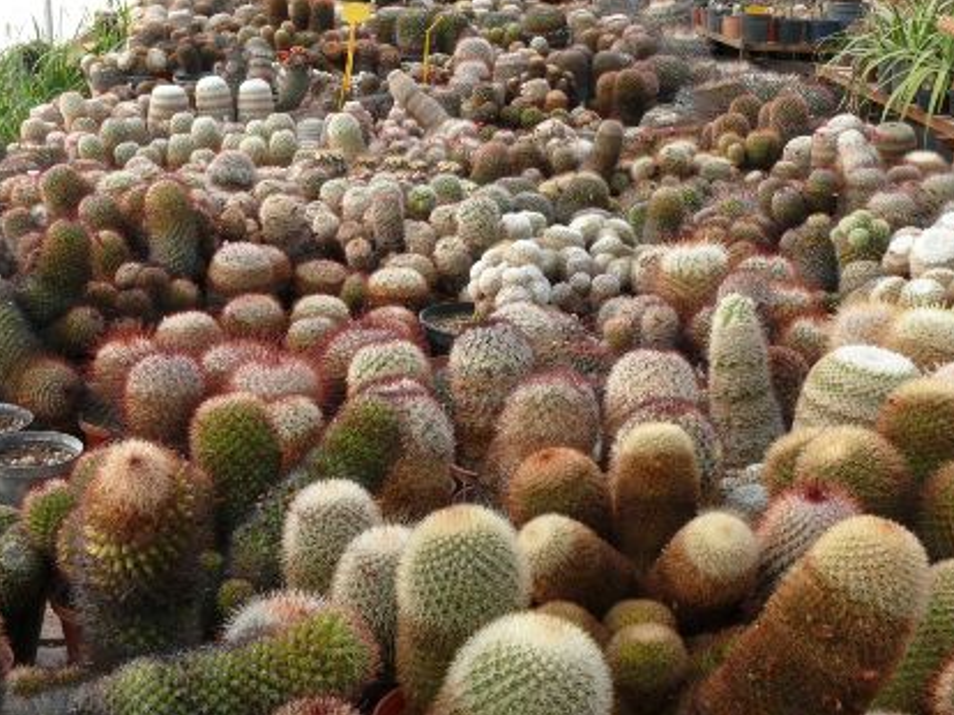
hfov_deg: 36.8
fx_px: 1432
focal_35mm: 52
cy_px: 330
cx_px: 472
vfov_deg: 28.0
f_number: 10
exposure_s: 1/50
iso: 100
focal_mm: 10.2
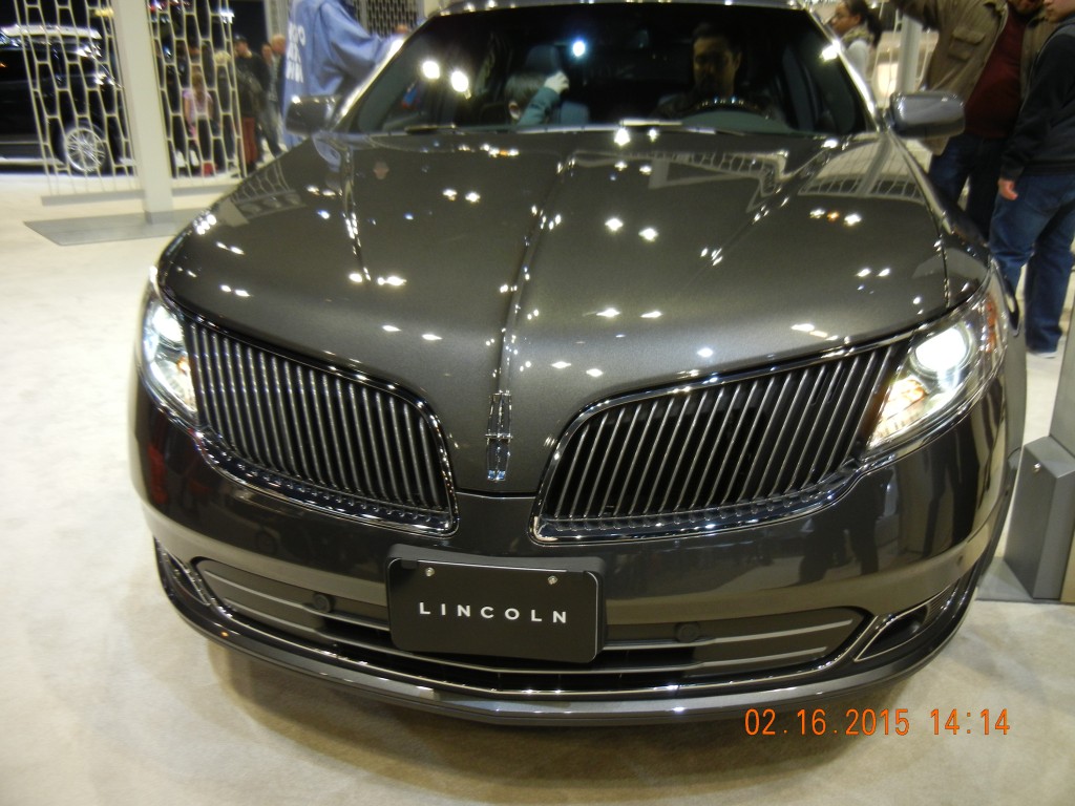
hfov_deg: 60.0
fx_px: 932
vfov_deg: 46.8
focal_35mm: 30
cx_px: 538
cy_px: 403
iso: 244
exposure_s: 1/60
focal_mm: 5.4
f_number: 3.5
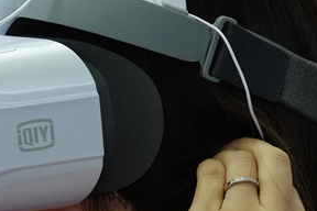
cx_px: 109
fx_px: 2571
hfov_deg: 7.1
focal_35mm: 292
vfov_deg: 4.7
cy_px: 97
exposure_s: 1/125
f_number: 4.5
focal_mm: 54.62
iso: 1000
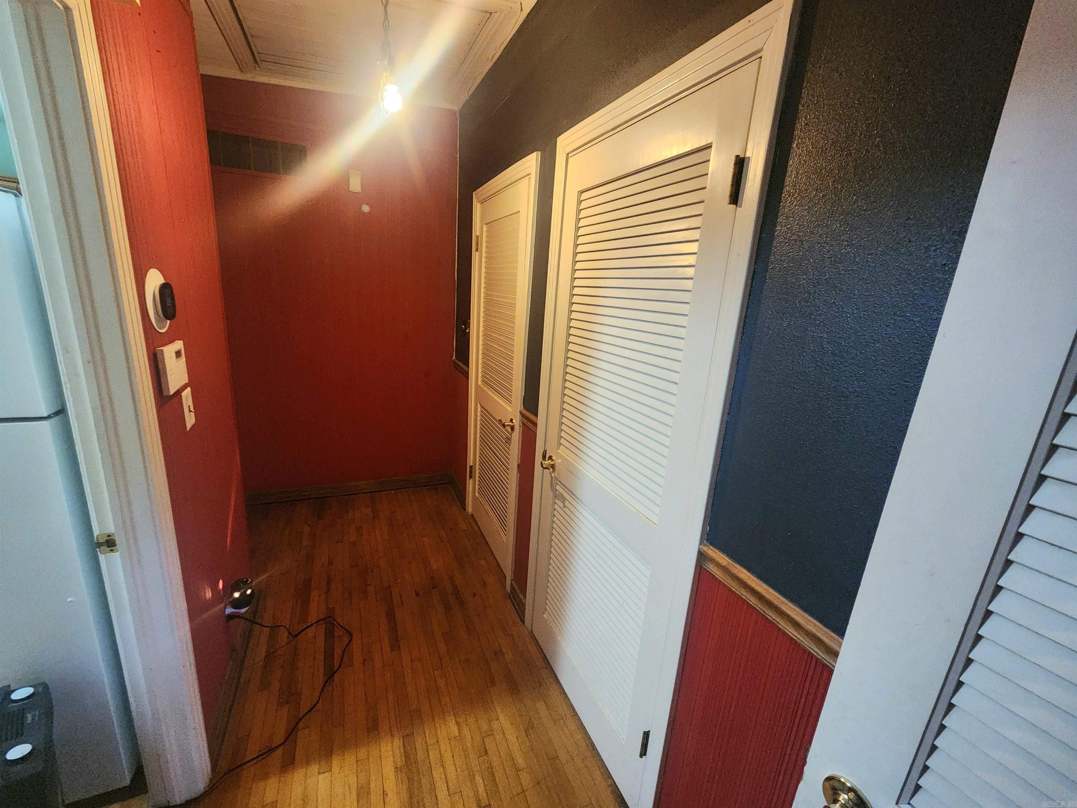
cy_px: 404
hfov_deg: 106.2
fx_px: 404
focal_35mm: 13
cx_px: 538
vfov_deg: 89.9
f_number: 2.2
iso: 500
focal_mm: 2.2
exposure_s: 1/30
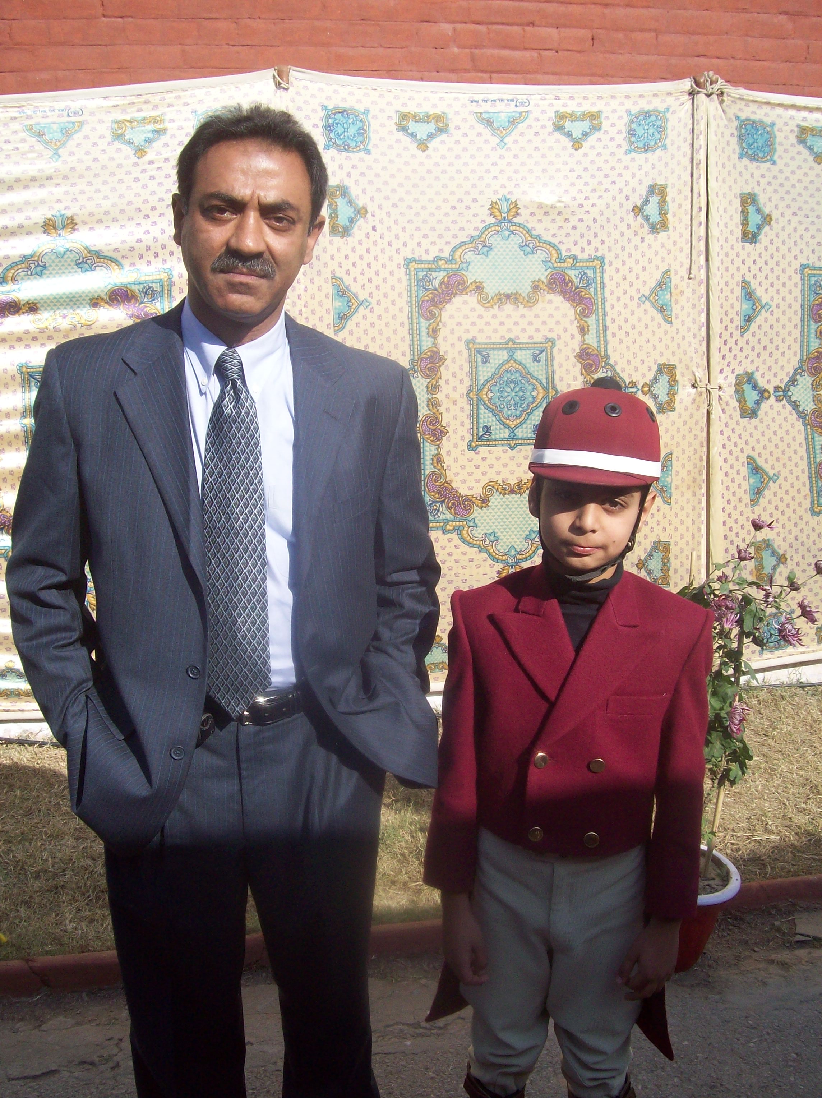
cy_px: 549
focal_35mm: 36
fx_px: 1141
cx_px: 411
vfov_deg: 51.4
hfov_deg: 39.6
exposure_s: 1/397
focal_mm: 6
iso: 80
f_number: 4.8
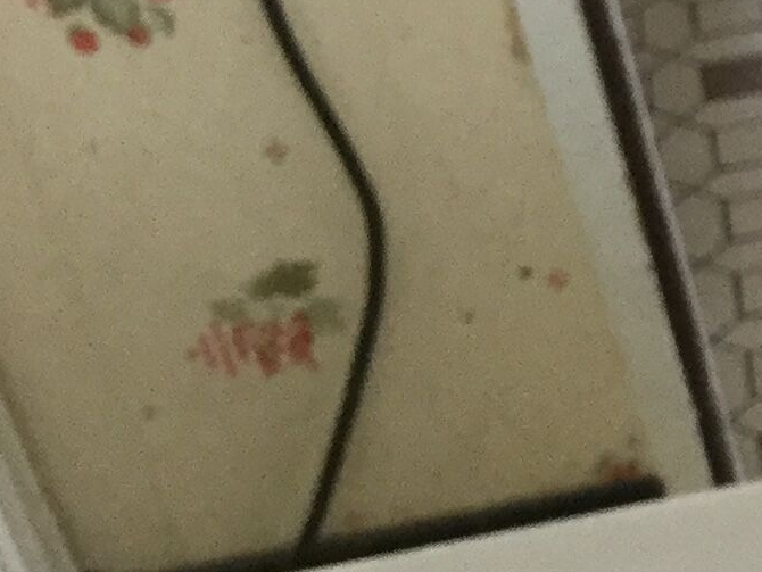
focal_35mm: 151
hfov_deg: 11.0
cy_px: 398
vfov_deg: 9.8
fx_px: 3325
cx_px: 1850
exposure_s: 1/33
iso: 100
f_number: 2.4
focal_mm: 3.3
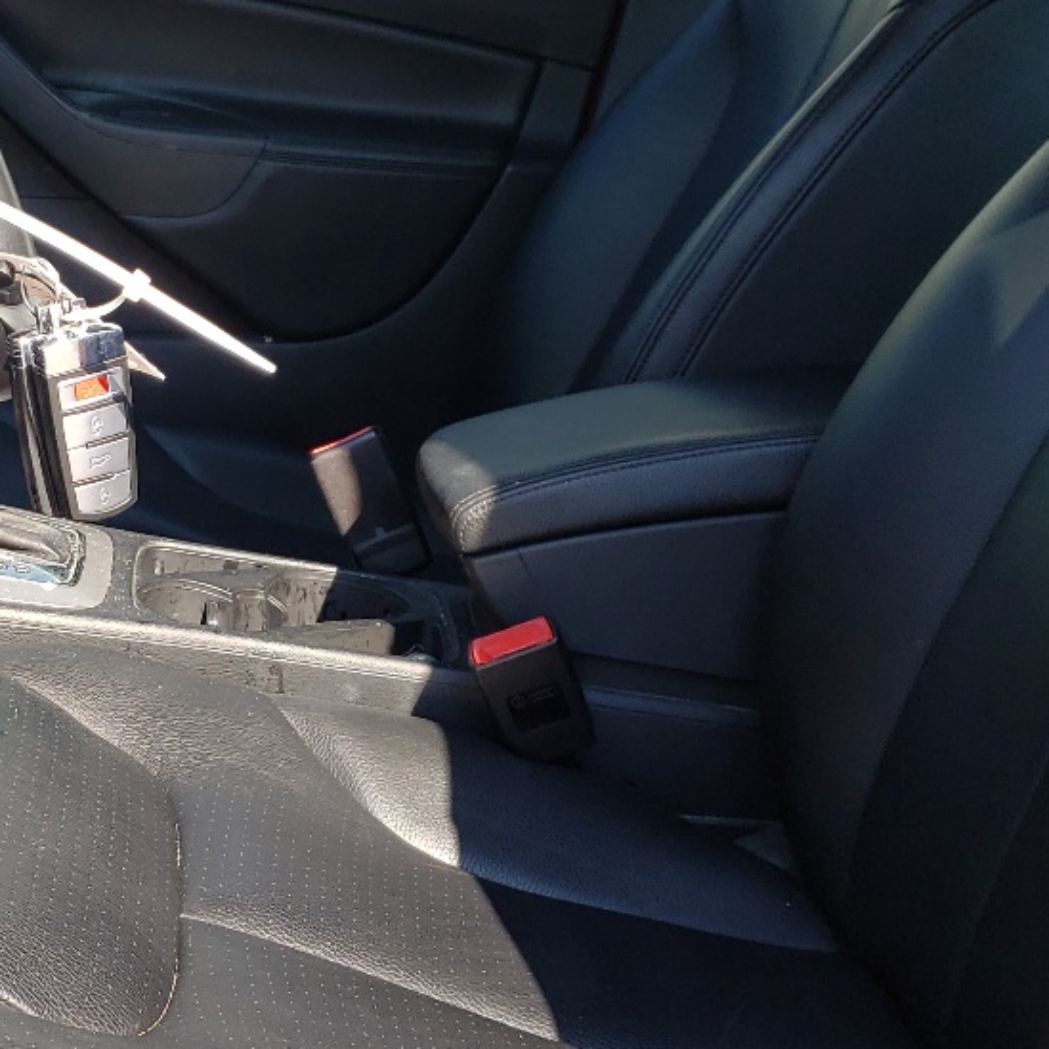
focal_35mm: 67
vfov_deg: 25.7
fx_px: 2297
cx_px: 159
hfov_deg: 25.1
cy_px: 447
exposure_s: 1/769
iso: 50
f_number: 1.5
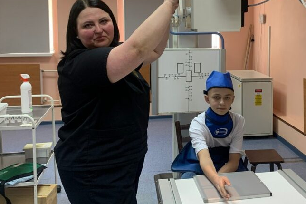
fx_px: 365
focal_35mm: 43
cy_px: 55
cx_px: 211
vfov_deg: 30.7
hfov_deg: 44.6
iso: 100
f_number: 1.8
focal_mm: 4.25
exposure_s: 1/50
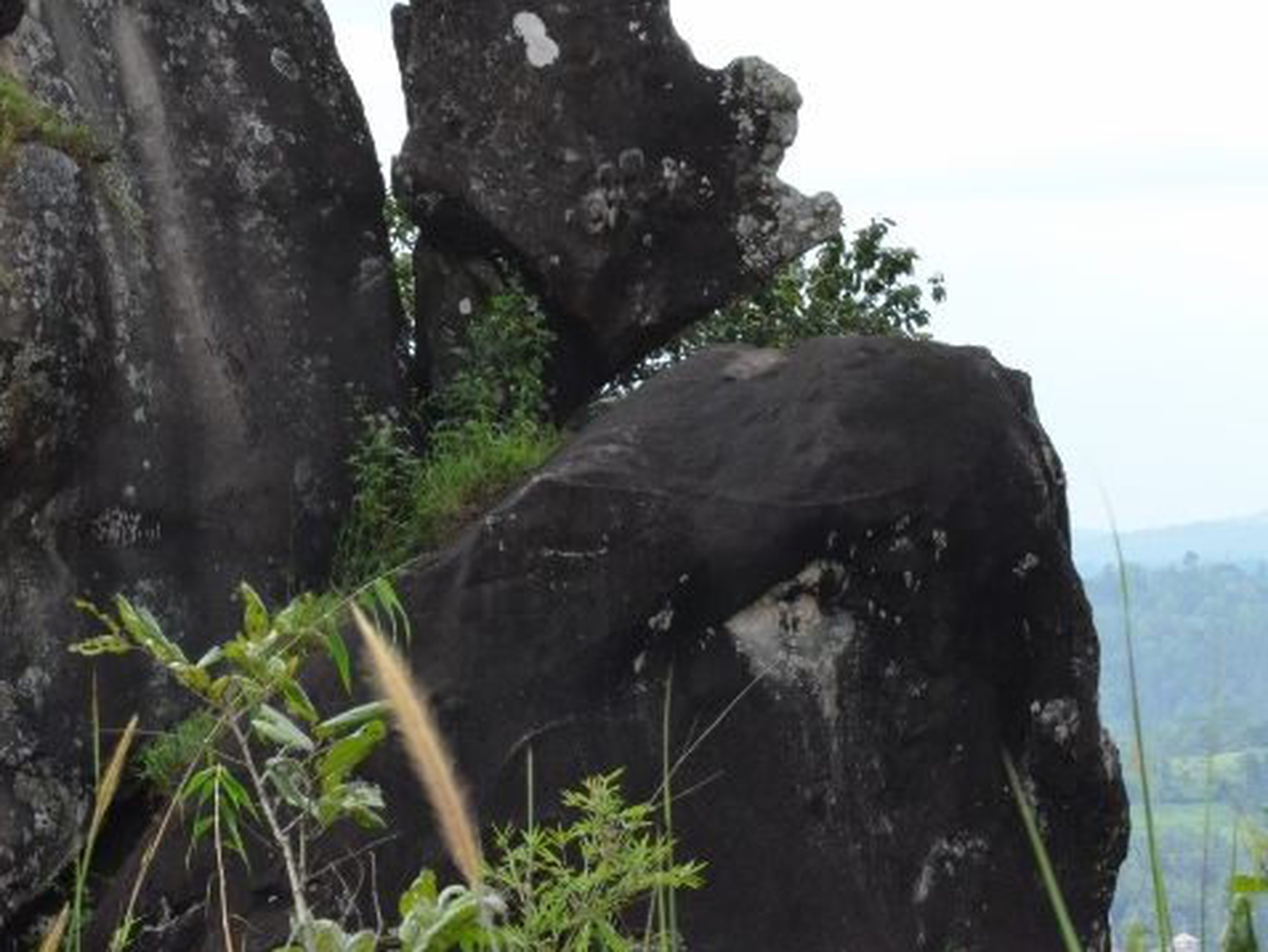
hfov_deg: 9.6
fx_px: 7511
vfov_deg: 7.2
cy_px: 307
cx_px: 420
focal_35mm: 205
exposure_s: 1/200
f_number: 20
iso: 3200
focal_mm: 92
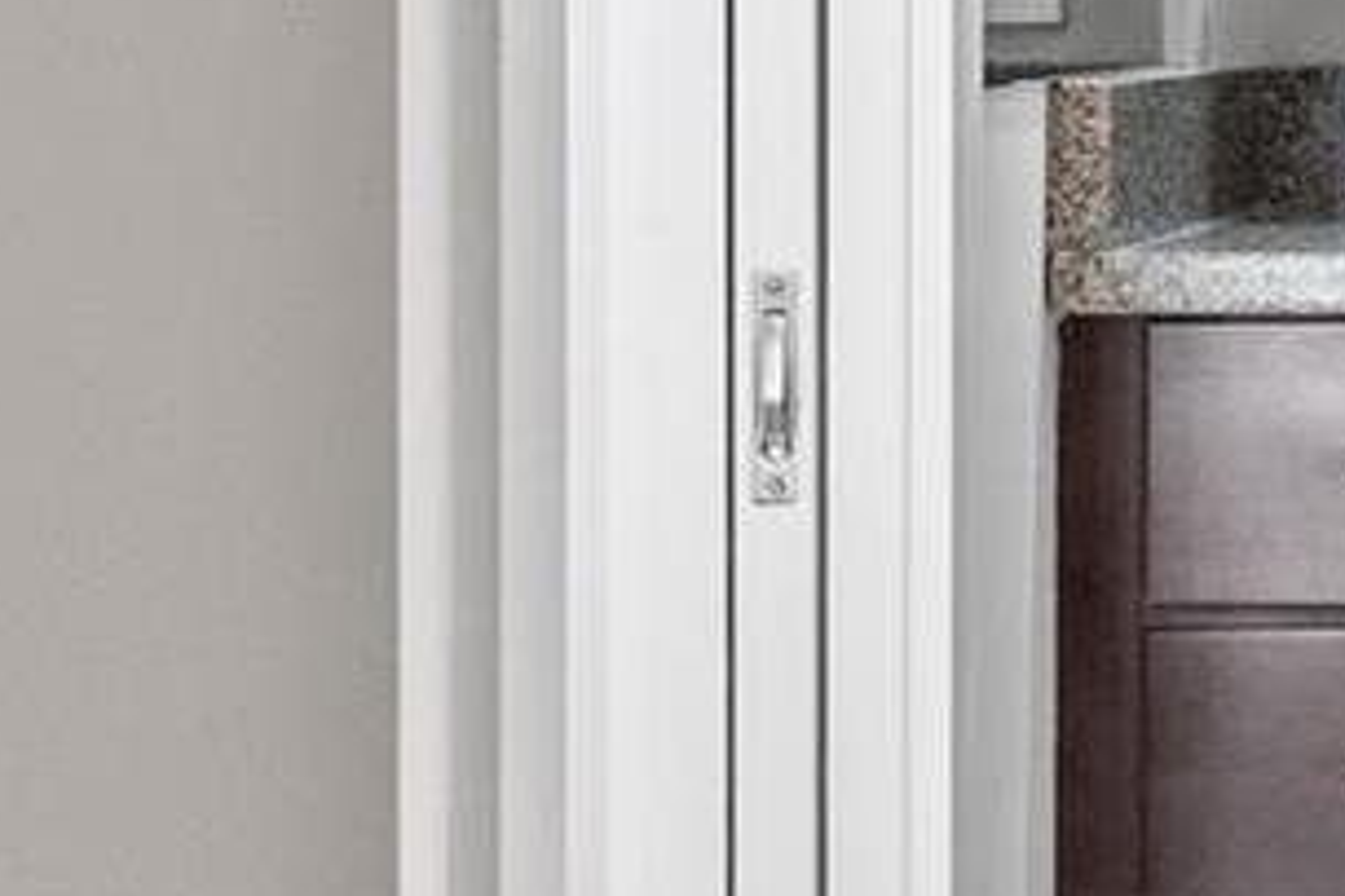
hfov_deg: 10.3
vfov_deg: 7.2
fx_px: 7057
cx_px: 2434
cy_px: 22
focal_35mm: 189
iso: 400
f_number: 6.3
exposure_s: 1/8
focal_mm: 18
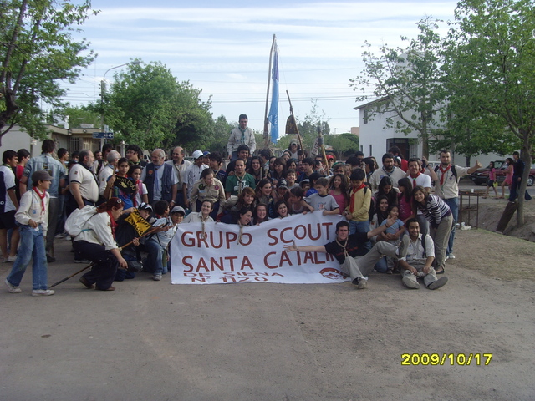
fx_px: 603
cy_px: 200
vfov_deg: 36.8
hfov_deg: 47.9
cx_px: 268
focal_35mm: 39
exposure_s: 1/350
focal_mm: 6.6
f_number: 3.5
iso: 80
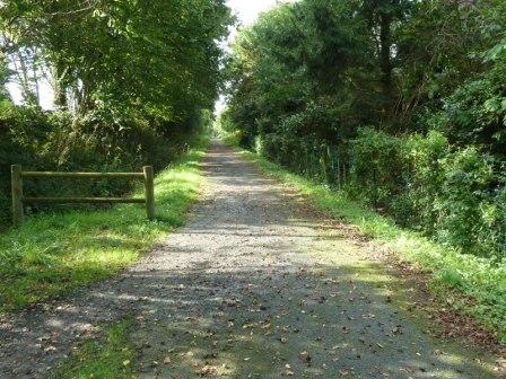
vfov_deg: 46.8
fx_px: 439
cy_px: 190
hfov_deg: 60.0
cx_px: 253
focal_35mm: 30
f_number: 3.4
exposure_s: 1/60
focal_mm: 5
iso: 80
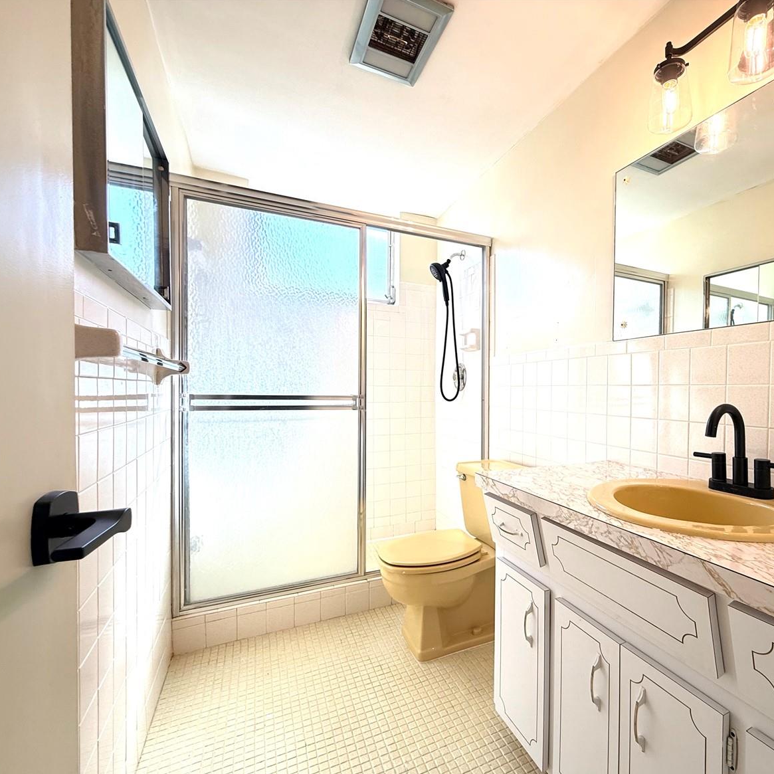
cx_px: 479
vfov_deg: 84.0
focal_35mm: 17
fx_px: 430
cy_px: 397
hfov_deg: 82.5
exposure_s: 1/120
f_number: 2.2
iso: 64
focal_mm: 2.22
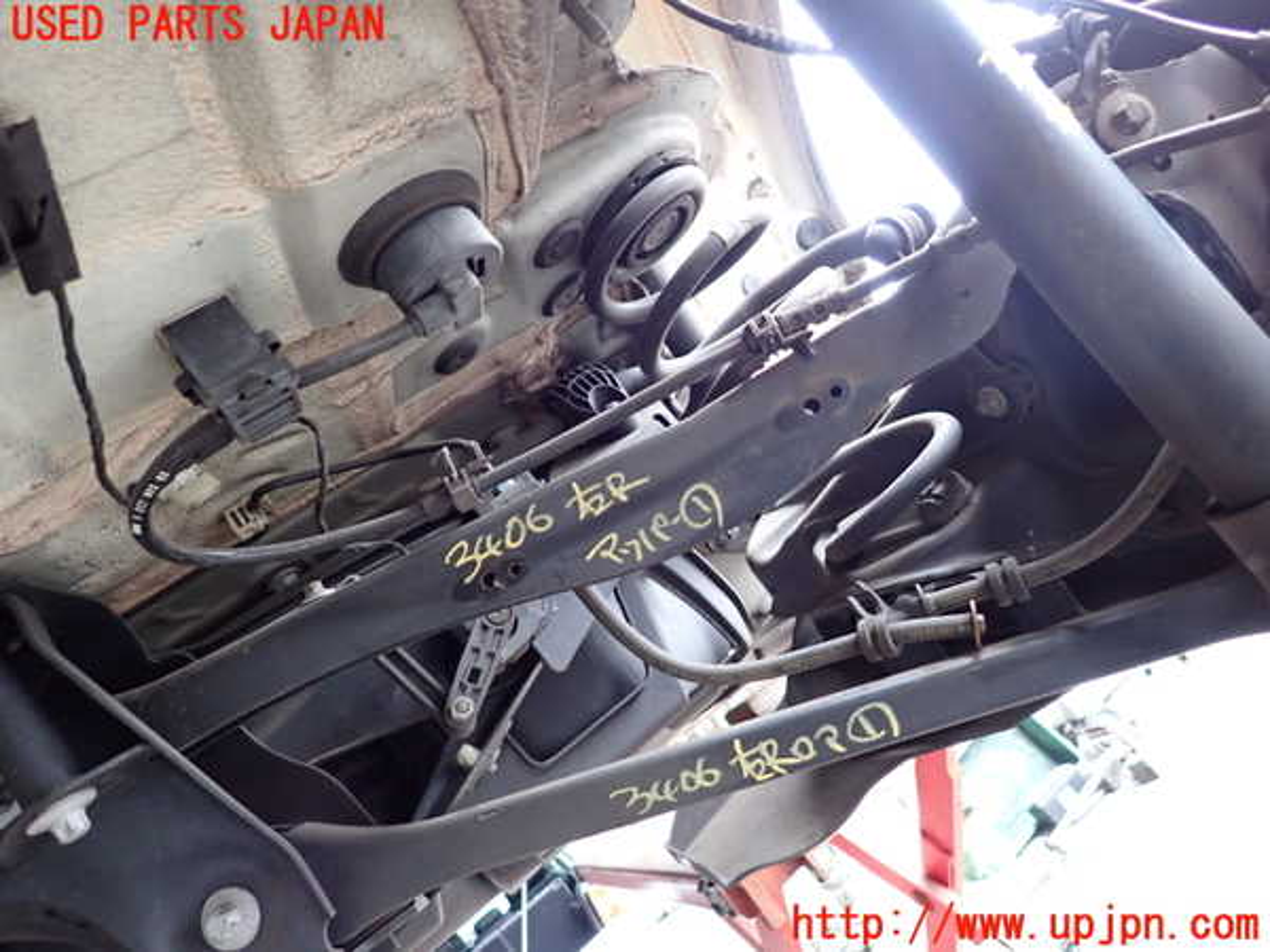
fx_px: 917
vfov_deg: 54.9
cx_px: 635
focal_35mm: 25
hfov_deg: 69.4
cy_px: 476
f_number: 2
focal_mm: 4.5
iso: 400
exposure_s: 1/30
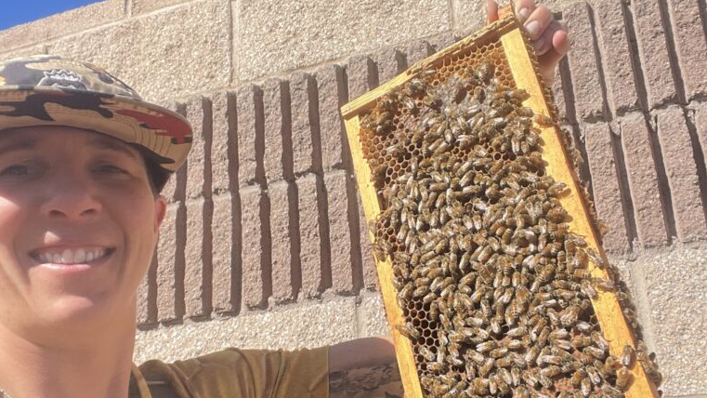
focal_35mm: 44
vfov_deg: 27.1
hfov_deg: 46.4
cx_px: 354
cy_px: 234
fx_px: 825
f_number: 2.2
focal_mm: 2.71
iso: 25
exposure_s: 1/702
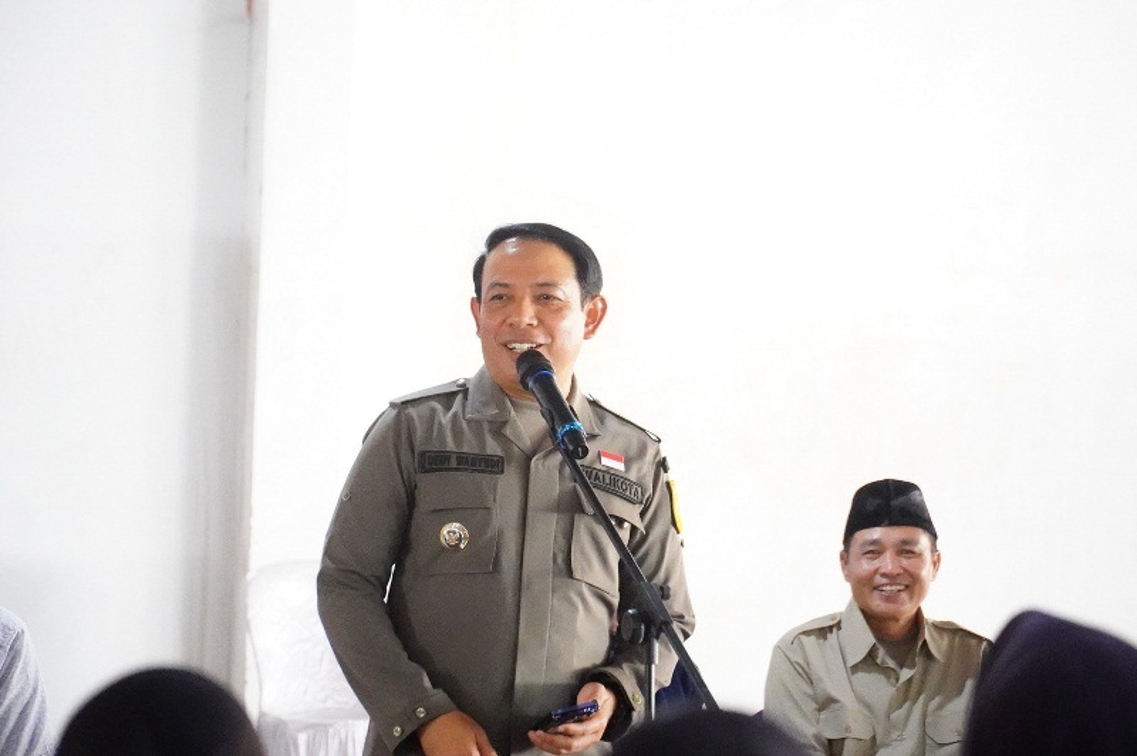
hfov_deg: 10.2
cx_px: 568
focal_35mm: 202
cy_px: 378
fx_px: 6374
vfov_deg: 6.8
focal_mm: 135
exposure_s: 1/100
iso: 20000
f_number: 5.6
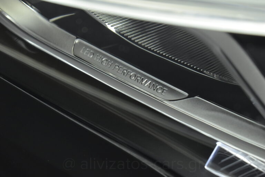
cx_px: 132
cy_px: 88
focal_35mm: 75
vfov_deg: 18.2
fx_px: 552
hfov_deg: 27.0
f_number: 5.6
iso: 1600
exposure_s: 1/125
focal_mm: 50
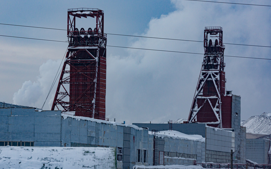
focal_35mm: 143
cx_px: 138
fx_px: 1056
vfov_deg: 9.2
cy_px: 81
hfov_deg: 14.6
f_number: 11
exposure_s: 1/100
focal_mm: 88
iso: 200
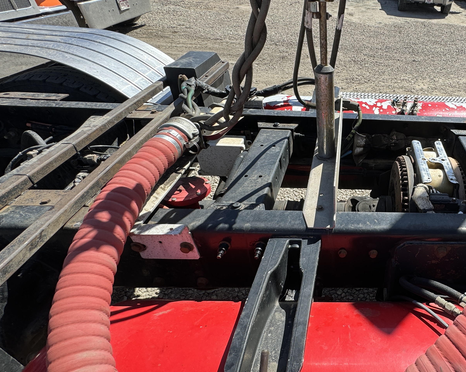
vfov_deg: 60.8
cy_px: 197
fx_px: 317
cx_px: 376
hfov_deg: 65.7
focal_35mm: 23
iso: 40
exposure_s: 1/669
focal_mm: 2.22
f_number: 2.2
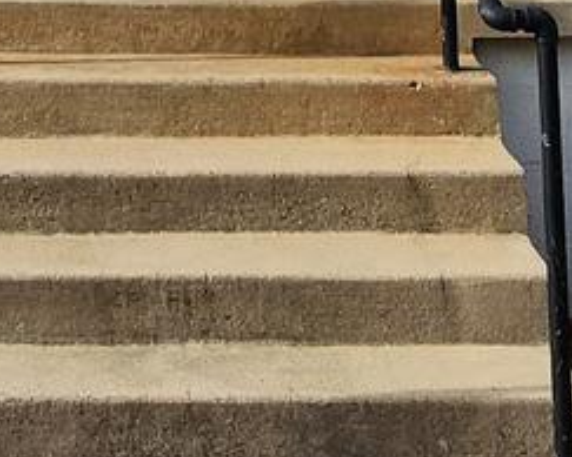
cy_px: -711
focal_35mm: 107
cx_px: 75
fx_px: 1810
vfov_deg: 11.4
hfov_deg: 17.7
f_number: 2.2
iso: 50
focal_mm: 2.2
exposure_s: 1/1904
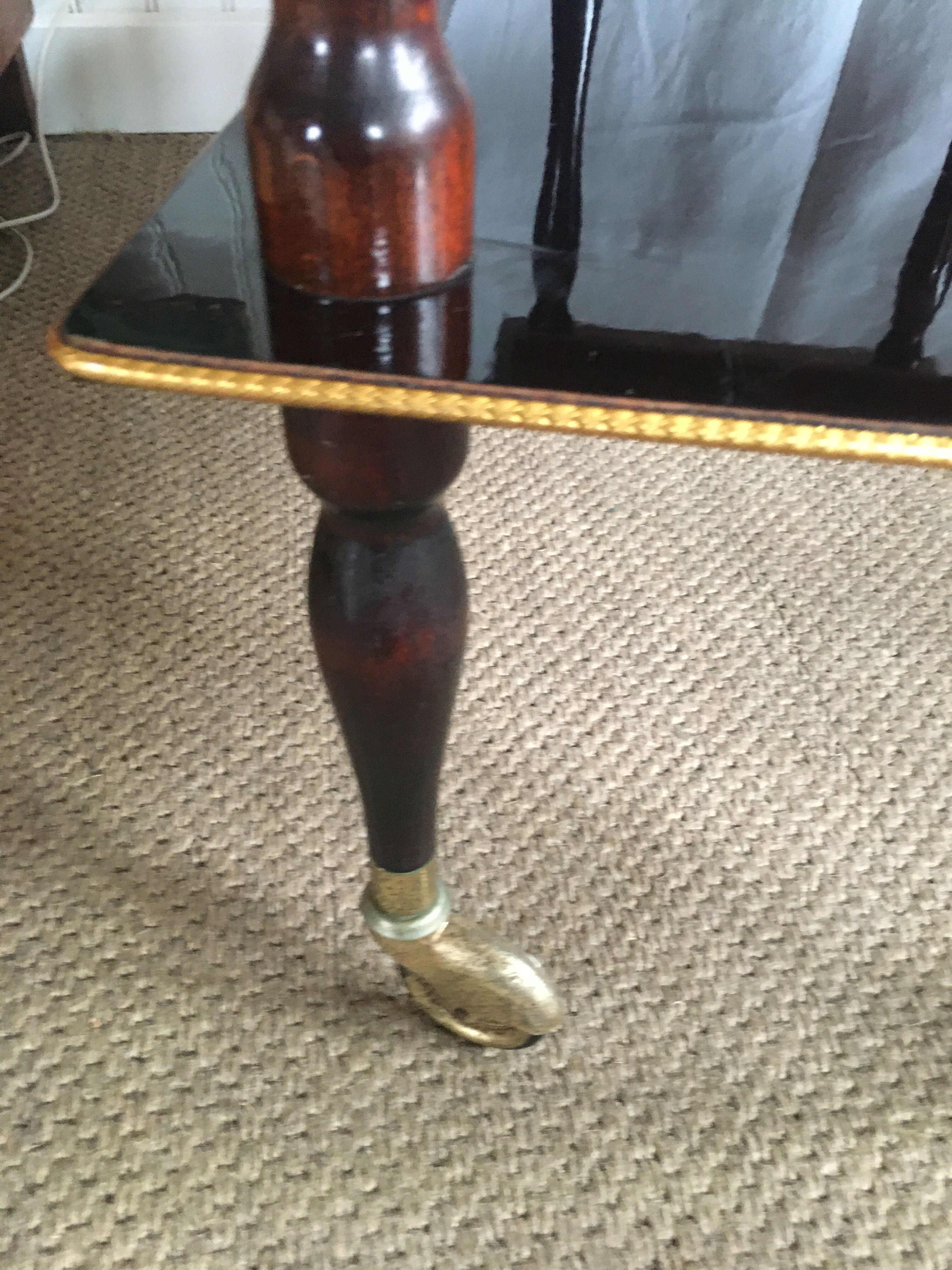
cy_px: 635
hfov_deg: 48.2
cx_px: 476
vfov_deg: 61.7
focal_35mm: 29
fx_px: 1063
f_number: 2.2
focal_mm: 4.15
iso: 250
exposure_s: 1/17
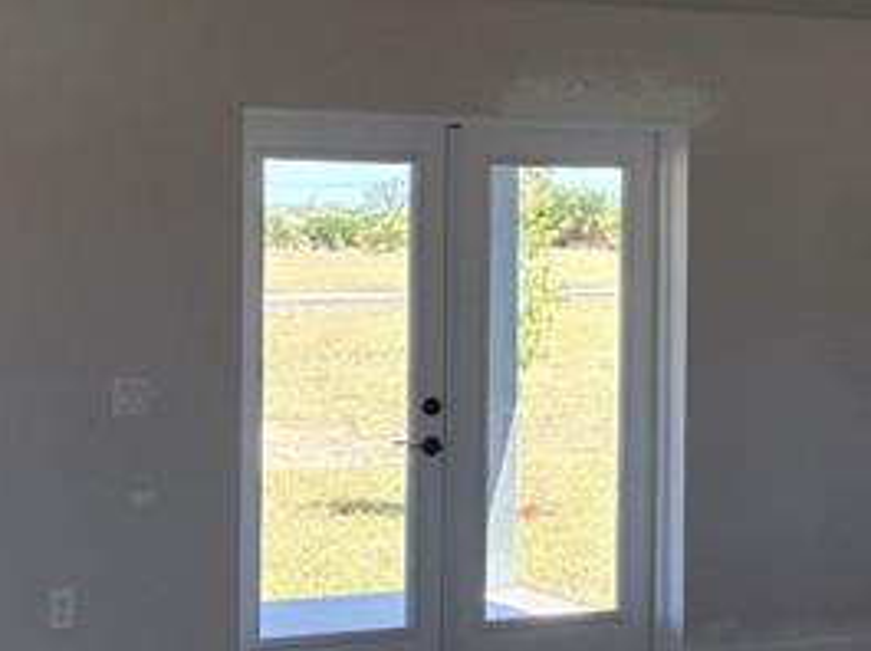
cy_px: 312
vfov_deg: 16.6
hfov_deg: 21.9
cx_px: 615
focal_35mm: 89
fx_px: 2236
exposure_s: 1/359
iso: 32
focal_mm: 6.5
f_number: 1.4
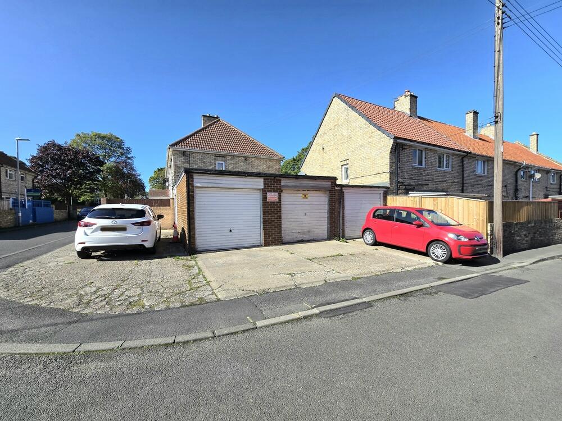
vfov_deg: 89.9
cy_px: 210
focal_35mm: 13
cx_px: 281
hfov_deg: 106.2
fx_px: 211
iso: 50
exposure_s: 1/2000
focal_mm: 2.2
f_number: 2.2
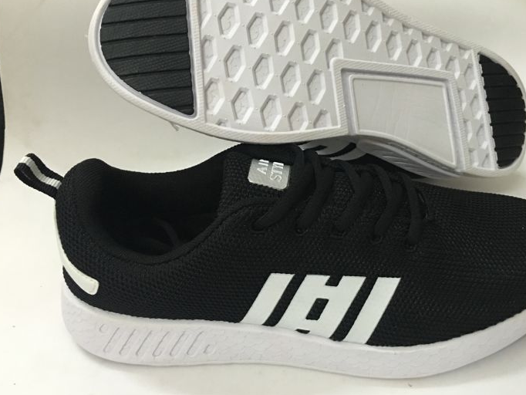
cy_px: 173
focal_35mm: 34
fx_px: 517
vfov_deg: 41.7
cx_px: 299
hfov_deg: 53.8
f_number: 2.2
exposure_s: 1/8
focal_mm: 4.15
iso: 125
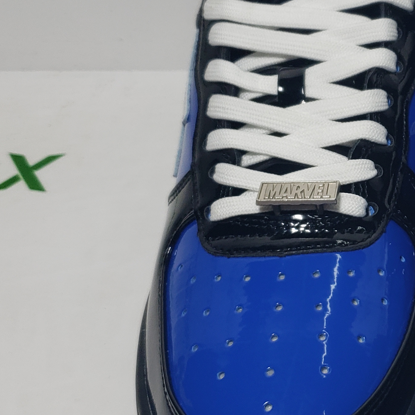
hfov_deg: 23.1
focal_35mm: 71
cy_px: 172
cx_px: 440
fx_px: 963
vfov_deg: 24.3
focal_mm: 4.3
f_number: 1.5
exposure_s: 1/591
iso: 50
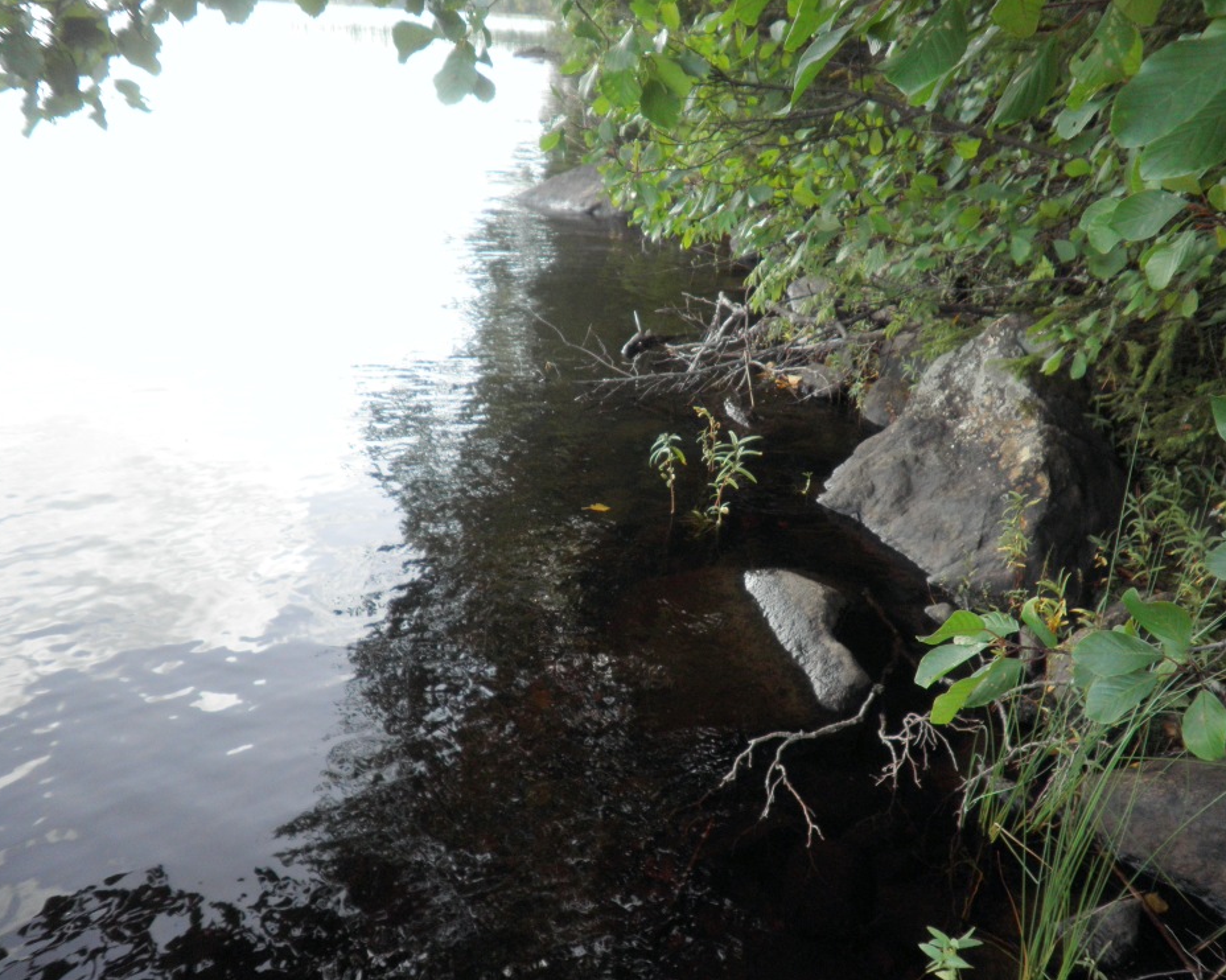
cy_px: 497
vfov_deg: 51.5
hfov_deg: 62.1
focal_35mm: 28
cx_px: 667
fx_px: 1016
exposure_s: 1/200
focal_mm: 4.65
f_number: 2.6
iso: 125
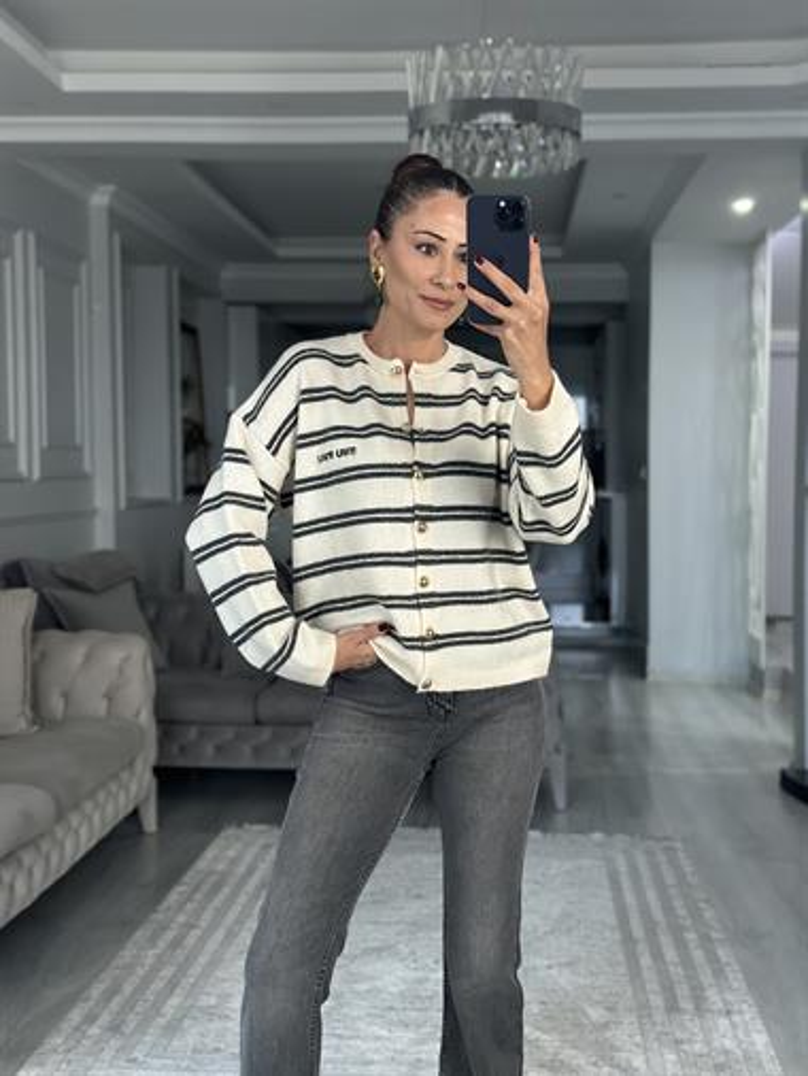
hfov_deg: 30.3
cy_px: 538
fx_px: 1493
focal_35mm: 48
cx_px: 404
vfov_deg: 39.6
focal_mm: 6.86
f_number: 1.78
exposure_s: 1/35
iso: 400
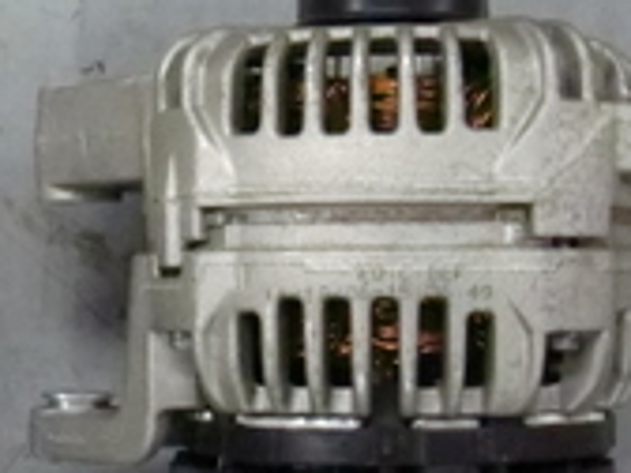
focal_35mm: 102
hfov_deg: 18.8
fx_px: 1859
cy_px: 173
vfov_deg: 14.5
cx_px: 19
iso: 1000
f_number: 3.9
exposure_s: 1/60
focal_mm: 6.66
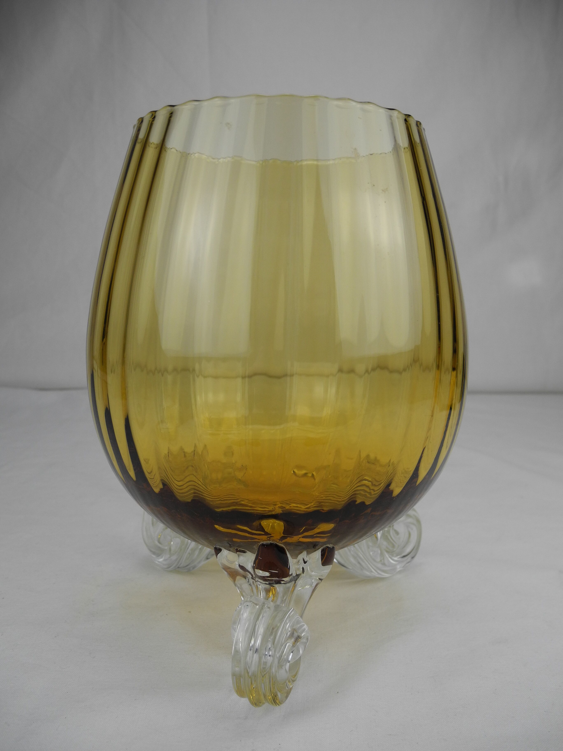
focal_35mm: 28
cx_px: 282
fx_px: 607
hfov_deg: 49.7
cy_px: 376
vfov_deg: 63.4
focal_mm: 6
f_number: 2.8
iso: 100
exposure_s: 1/297
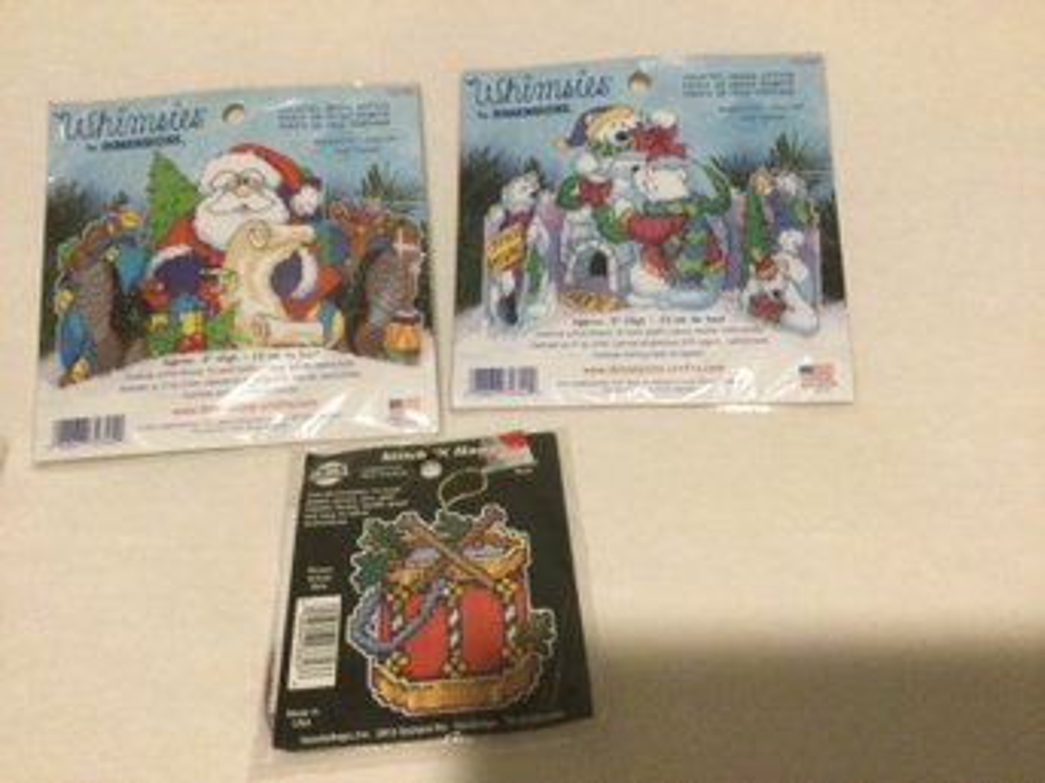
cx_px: 522
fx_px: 936
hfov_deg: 58.4
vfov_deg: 45.4
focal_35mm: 31
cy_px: 392
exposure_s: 1/17
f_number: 2.4
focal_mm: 3.3
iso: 200
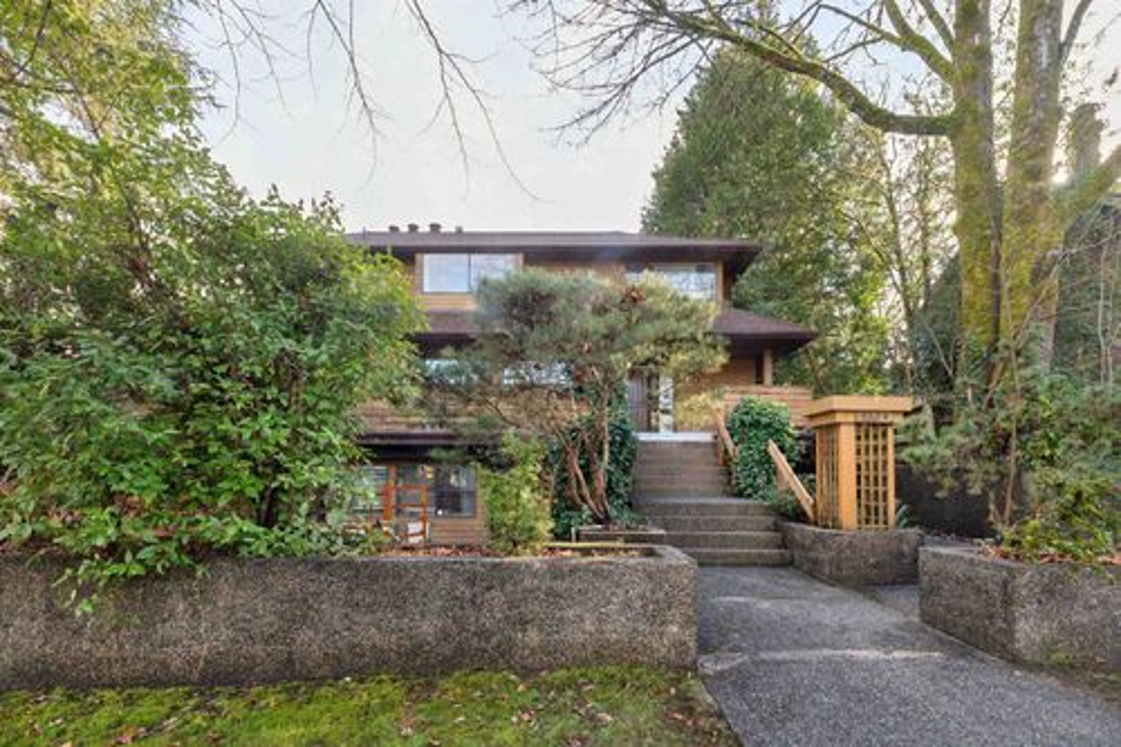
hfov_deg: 96.8
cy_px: 374
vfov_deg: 73.7
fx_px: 498
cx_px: 560
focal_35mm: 16
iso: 400
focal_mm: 16
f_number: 14
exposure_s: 1/15
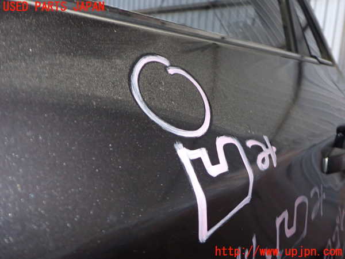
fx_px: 299
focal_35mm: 30
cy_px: 130
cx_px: 172
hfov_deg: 60.0
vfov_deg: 46.8
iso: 640
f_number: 6.3
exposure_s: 1/30
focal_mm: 5.4
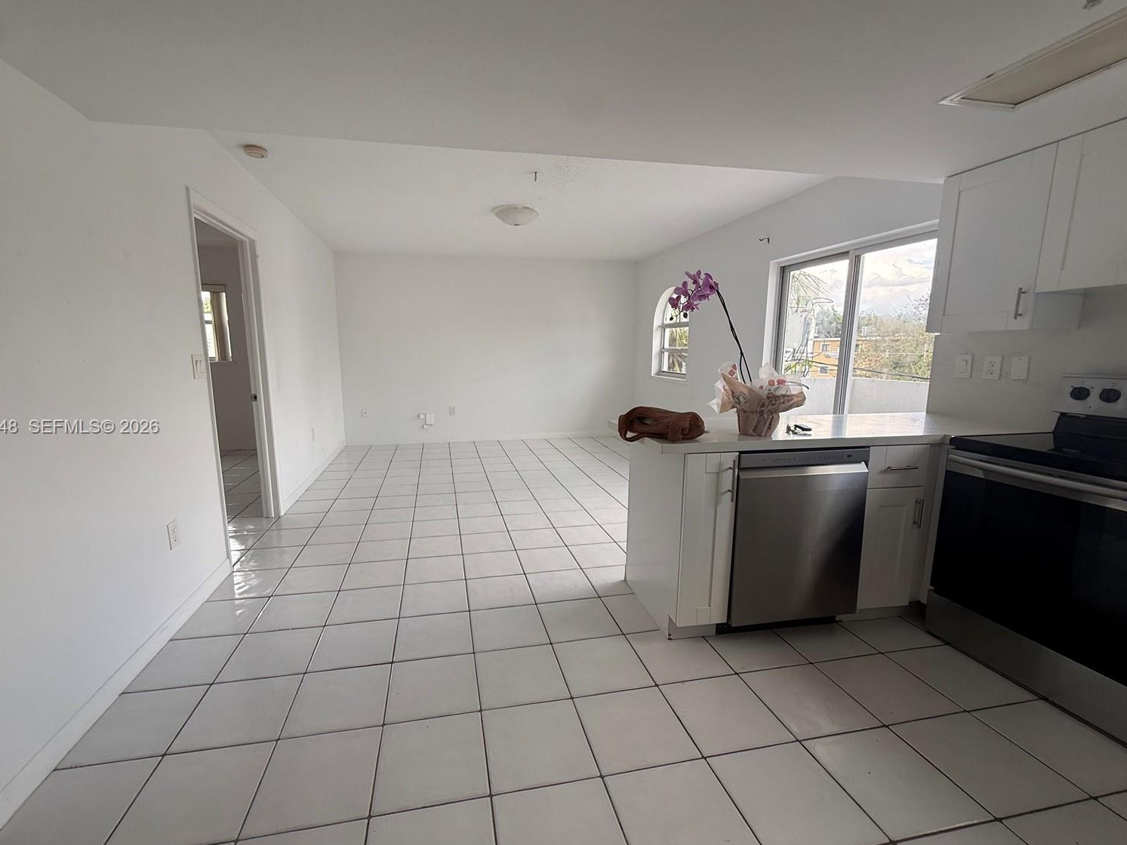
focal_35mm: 15
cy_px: 428
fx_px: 488
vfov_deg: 81.8
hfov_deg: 98.0
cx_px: 528
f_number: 2.2
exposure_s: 1/99
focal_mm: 2.22
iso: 64
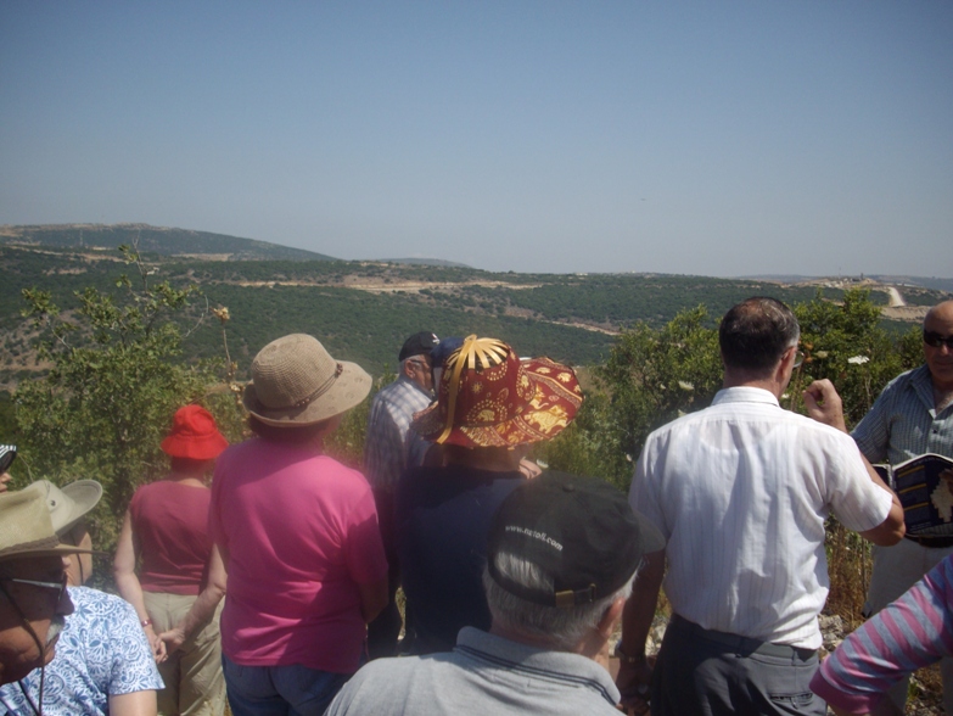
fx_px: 1019
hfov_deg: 50.1
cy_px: 358
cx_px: 476
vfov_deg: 38.7
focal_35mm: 37
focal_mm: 6.2
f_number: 5.6
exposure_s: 1/400
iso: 80
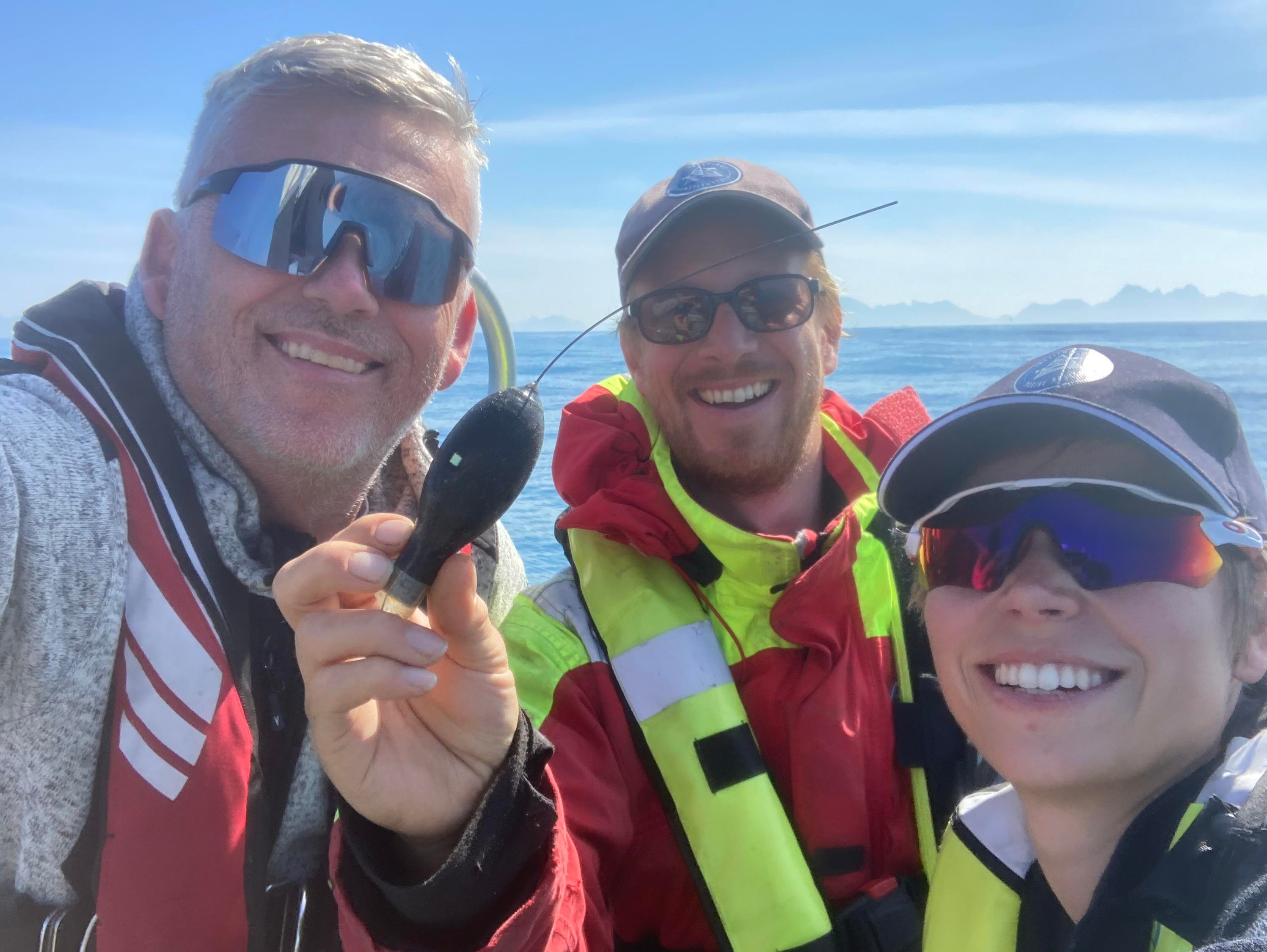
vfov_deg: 43.0
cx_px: 651
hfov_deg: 55.3
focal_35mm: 33
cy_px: 479
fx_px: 1209
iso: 20
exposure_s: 1/306
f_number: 2.2
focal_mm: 2.87
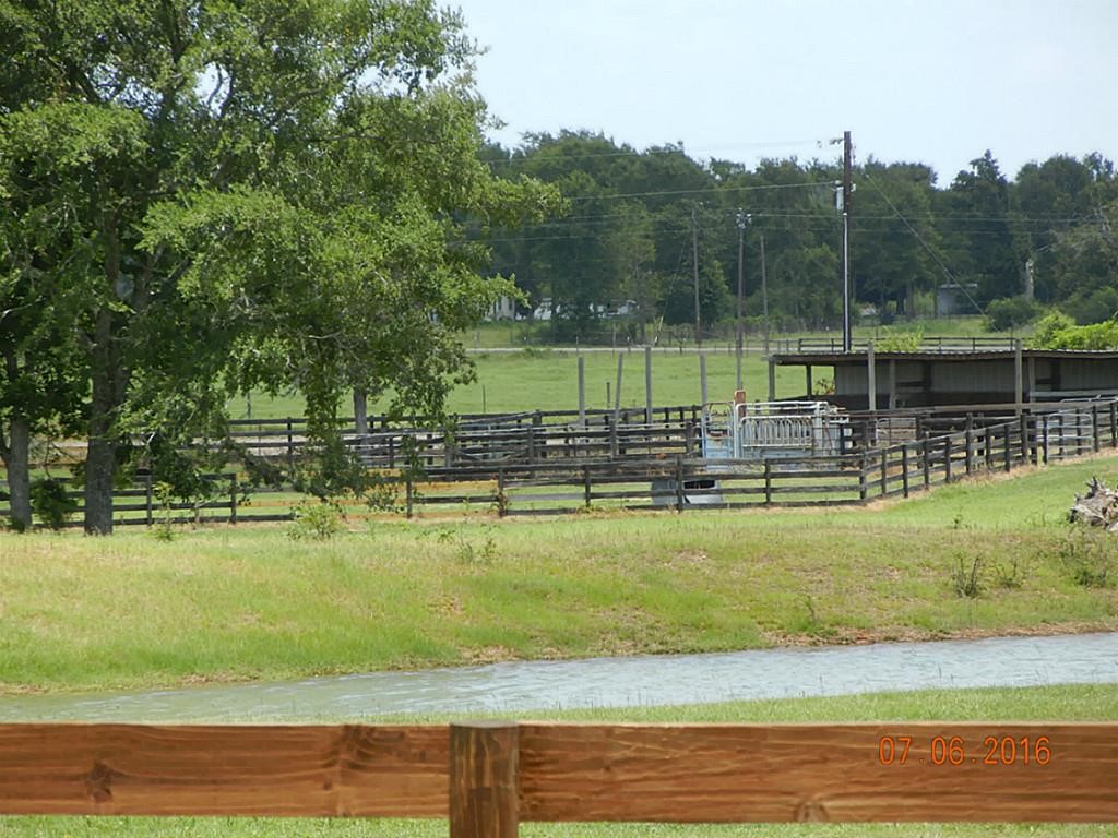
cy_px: 419
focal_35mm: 262
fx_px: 8462
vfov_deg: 5.7
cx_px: 559
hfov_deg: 7.6
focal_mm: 47.2
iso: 160
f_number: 5.1
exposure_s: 1/360
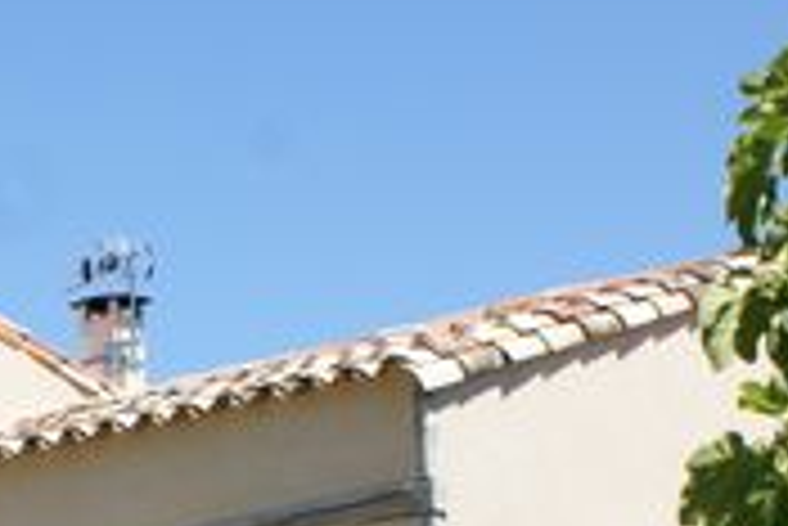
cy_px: 825
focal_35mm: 123
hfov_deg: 16.1
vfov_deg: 10.7
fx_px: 2694
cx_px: -131
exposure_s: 1/125
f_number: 10
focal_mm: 24
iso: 100
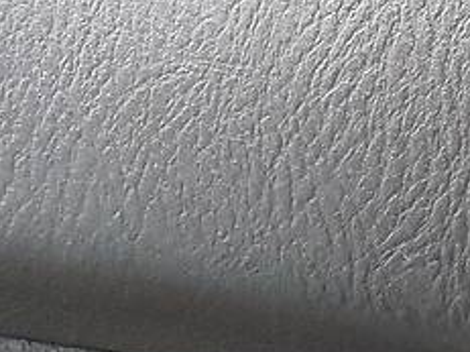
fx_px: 1126
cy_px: 562
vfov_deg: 16.0
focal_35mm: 83
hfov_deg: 18.9
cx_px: 811
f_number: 3.2
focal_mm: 4
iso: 640
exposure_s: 1/30
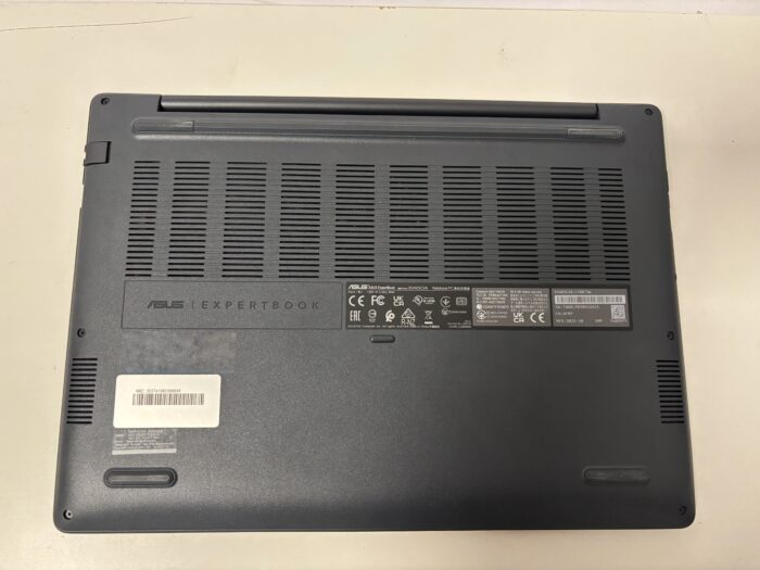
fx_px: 571
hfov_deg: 67.3
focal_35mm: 26
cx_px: 380
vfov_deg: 53.1
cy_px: 285
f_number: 1.6
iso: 400
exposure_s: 1/50
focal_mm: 5.96
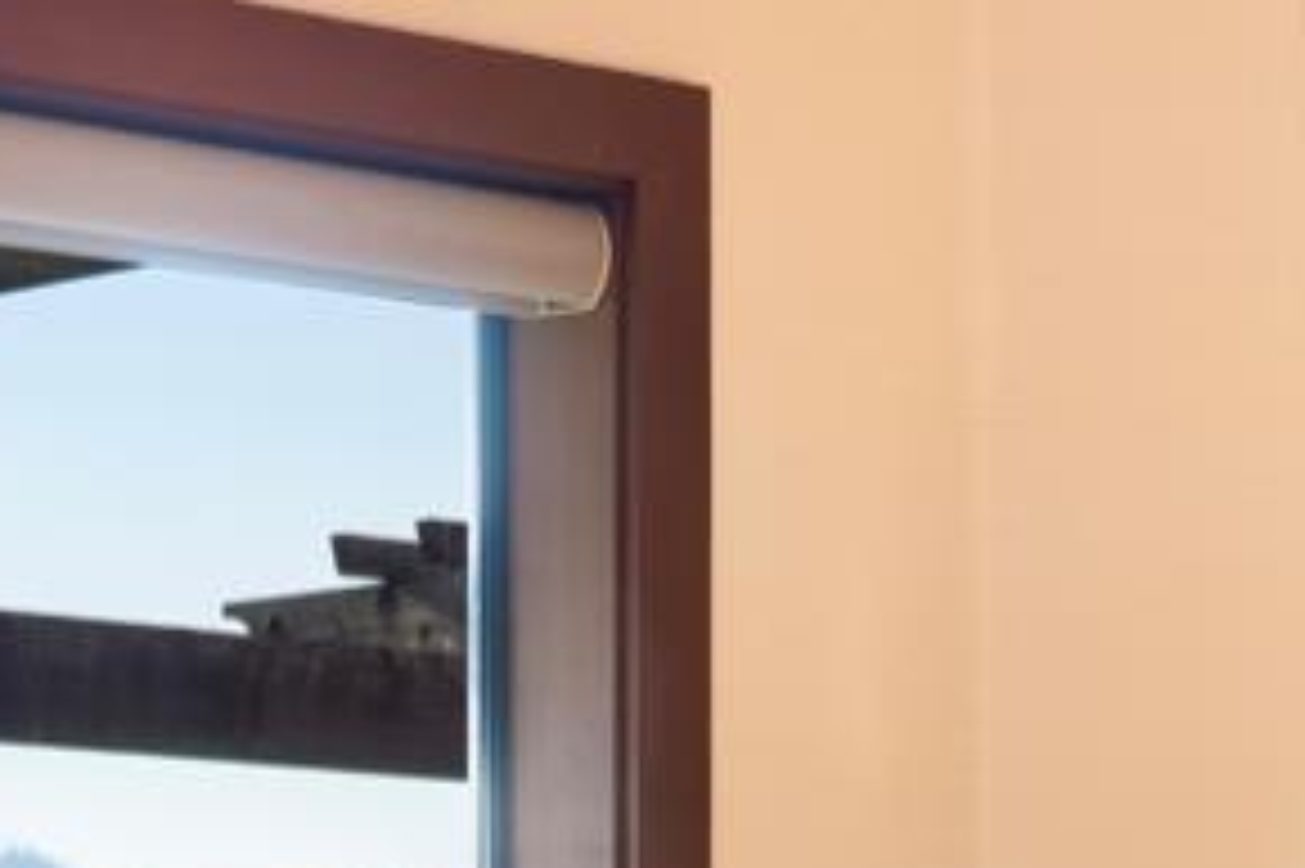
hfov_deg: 11.5
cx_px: -207
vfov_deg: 7.6
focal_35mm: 176
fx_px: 6376
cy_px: 1457
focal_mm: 34
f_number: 16
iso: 100
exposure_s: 1/2.5
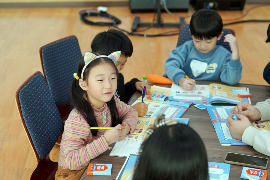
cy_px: 90
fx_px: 525
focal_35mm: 70
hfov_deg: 28.8
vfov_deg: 19.5
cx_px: 135
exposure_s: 1/160
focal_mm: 70
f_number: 4
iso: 640
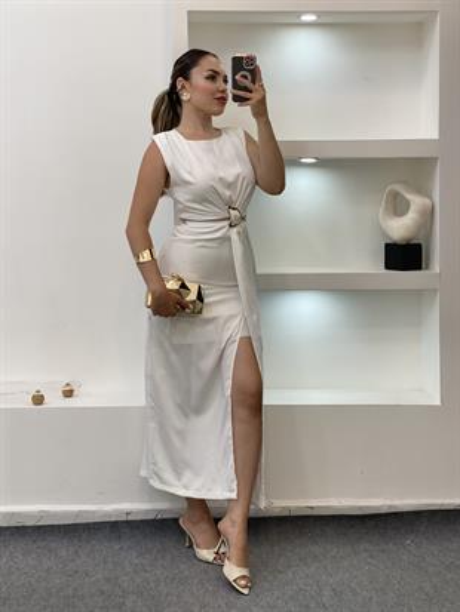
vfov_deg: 36.8
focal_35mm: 52
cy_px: 306
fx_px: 921
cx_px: 230
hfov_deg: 28.0
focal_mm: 6
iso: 50
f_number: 2
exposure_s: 1/100
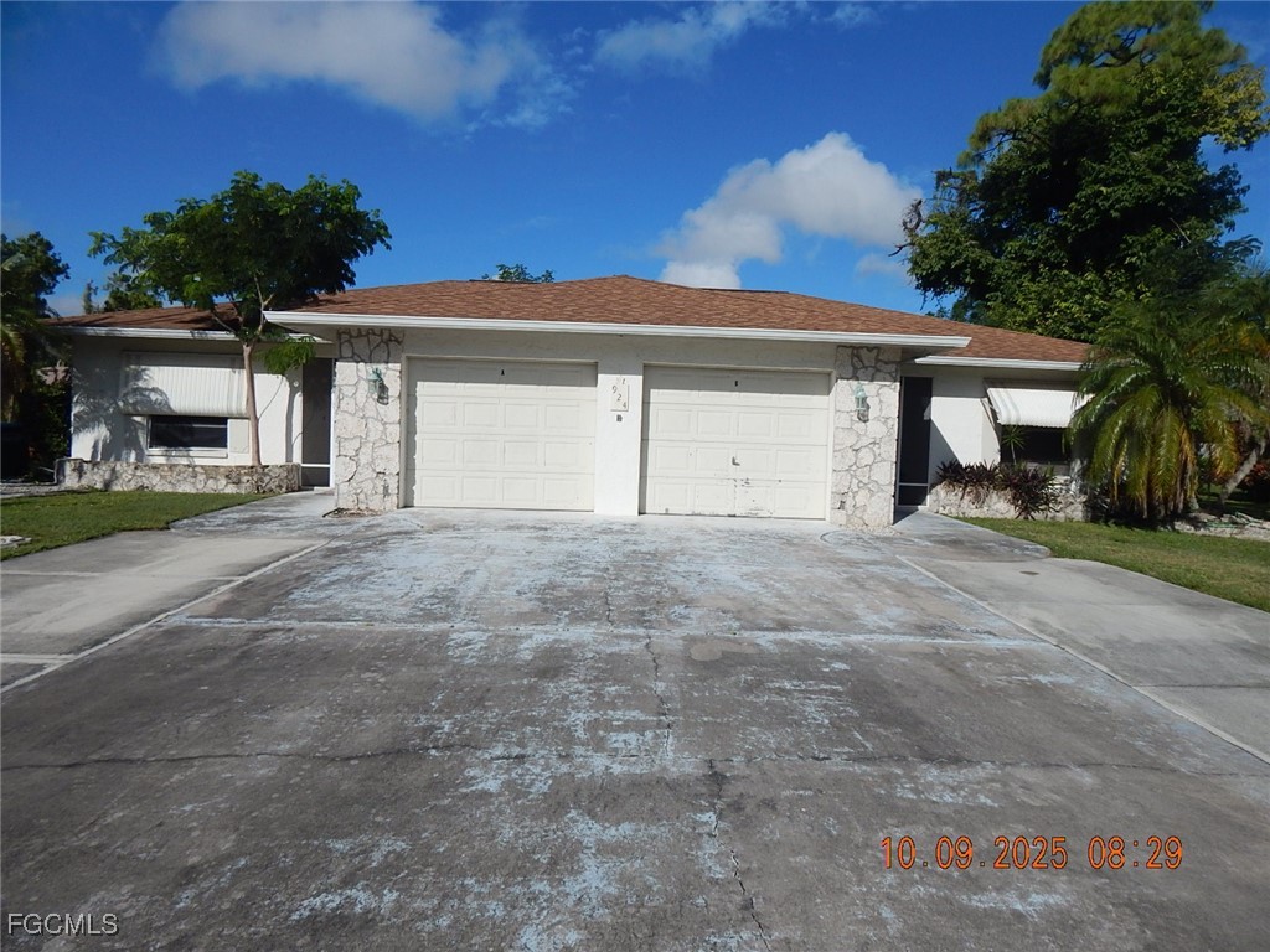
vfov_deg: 61.1
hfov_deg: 76.4
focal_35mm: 22
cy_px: 476
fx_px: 807
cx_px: 635
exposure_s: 1/1500
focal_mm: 4
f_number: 6
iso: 125
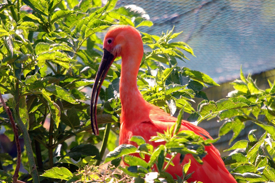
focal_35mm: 750
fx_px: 5722
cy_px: 92
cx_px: 138
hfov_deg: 2.8
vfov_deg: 1.8
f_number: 9
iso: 200
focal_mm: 500
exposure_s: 1/500
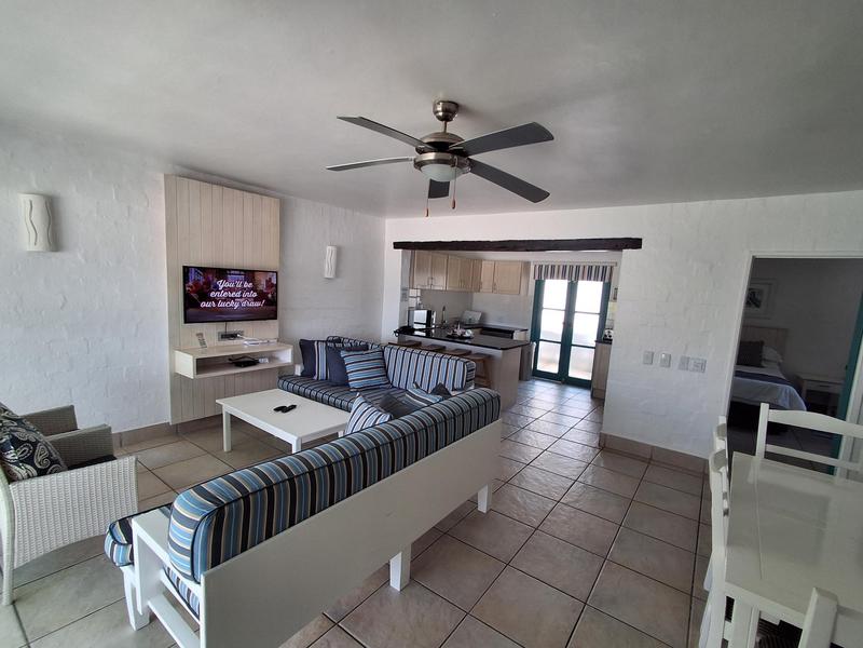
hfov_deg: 94.5
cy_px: 324
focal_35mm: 16
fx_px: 399
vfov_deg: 78.1
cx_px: 432
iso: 50
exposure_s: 1/50
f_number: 2.2
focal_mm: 1.64
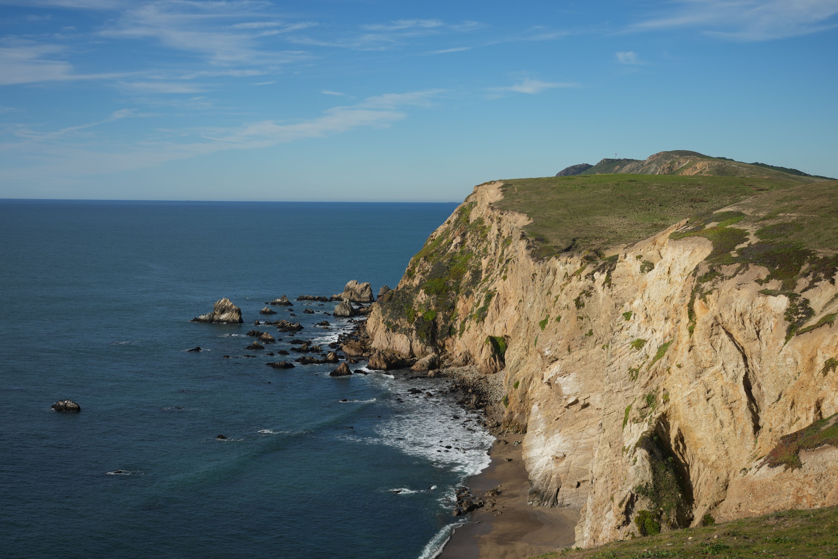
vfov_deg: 26.5
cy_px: 280
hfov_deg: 38.9
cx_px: 419
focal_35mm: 51
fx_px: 1187
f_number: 5
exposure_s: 1/2500
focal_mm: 51
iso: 320
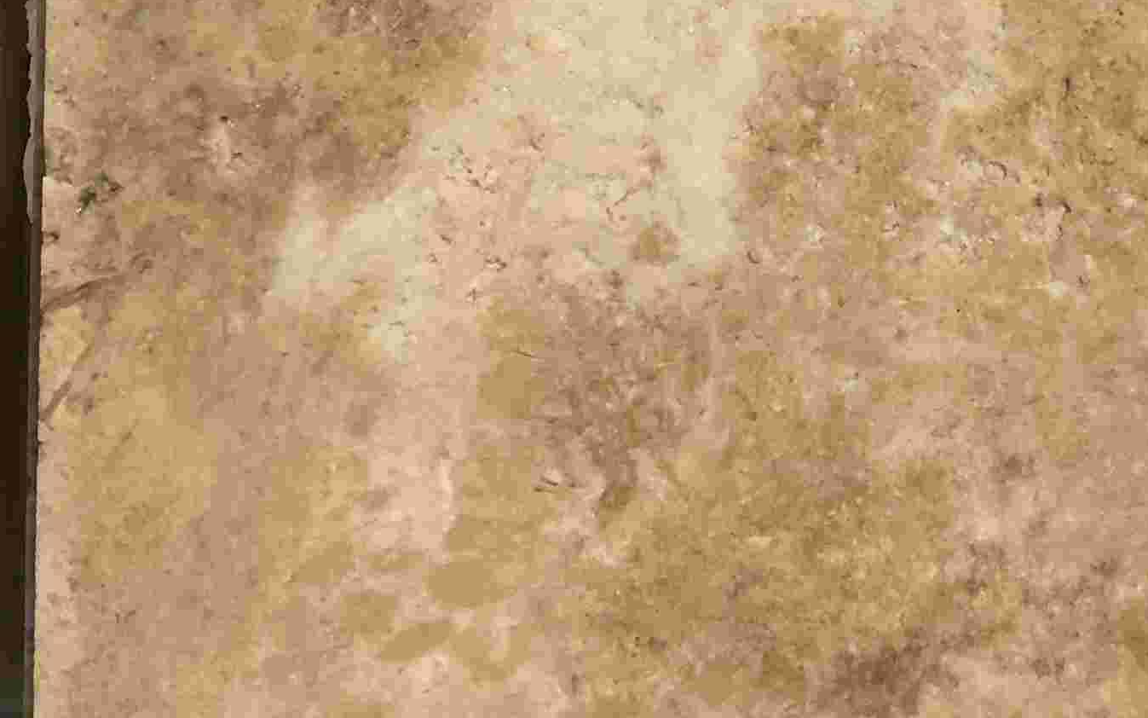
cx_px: 1015
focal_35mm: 92
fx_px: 2878
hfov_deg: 22.1
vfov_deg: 12.7
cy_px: -659
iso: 25
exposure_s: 1/3077
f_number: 2.2
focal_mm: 4.15
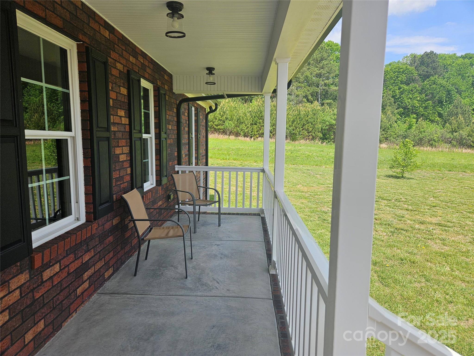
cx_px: 237
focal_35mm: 23
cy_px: 178
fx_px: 315
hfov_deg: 73.9
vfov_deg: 58.9
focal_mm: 5.4
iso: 25
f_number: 1.8
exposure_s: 1/922
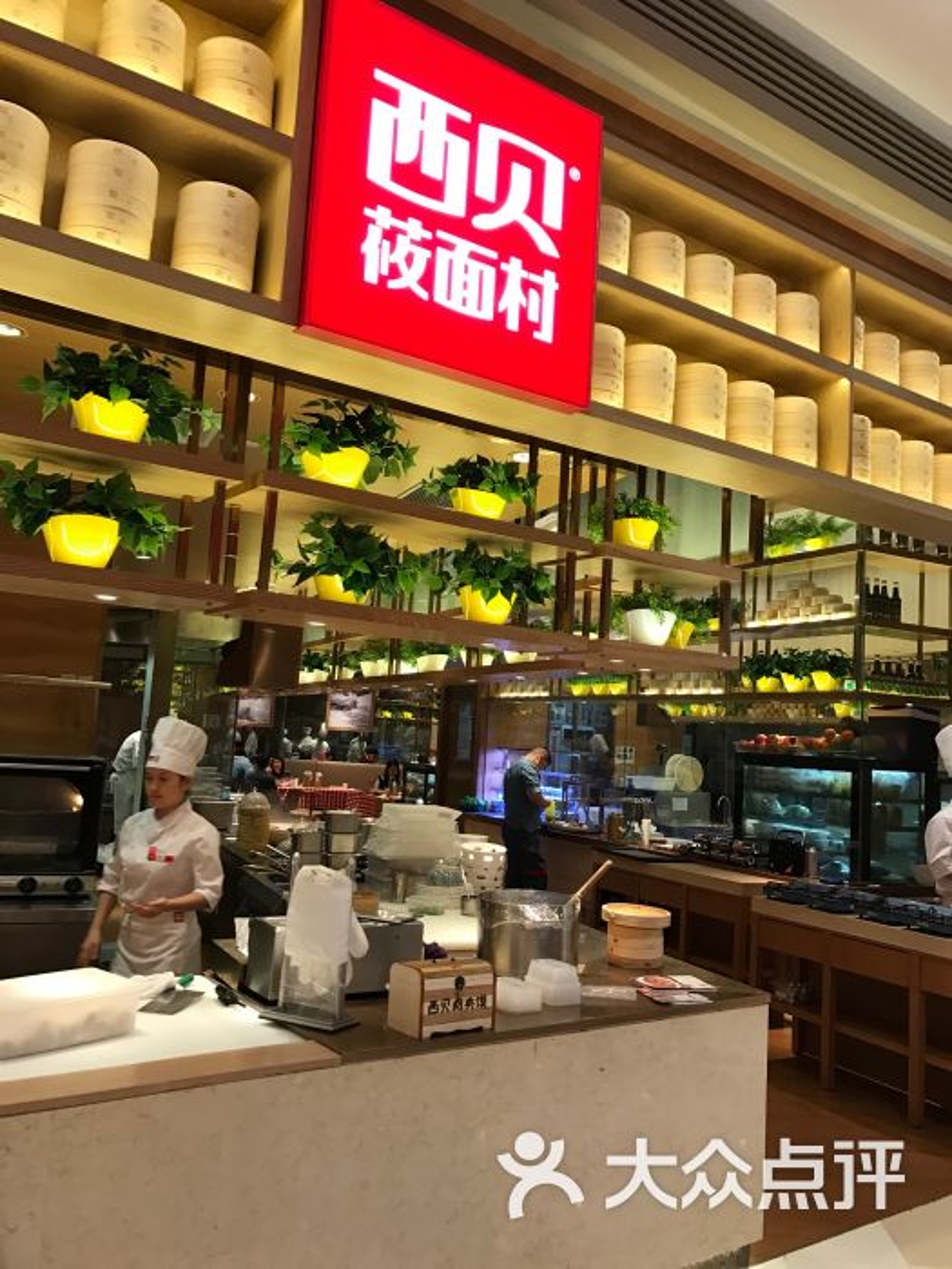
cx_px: 476
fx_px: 1027
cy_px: 634
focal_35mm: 28
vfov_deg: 63.4
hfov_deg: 49.7
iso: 32
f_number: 1.8
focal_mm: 3.99
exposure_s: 1/33
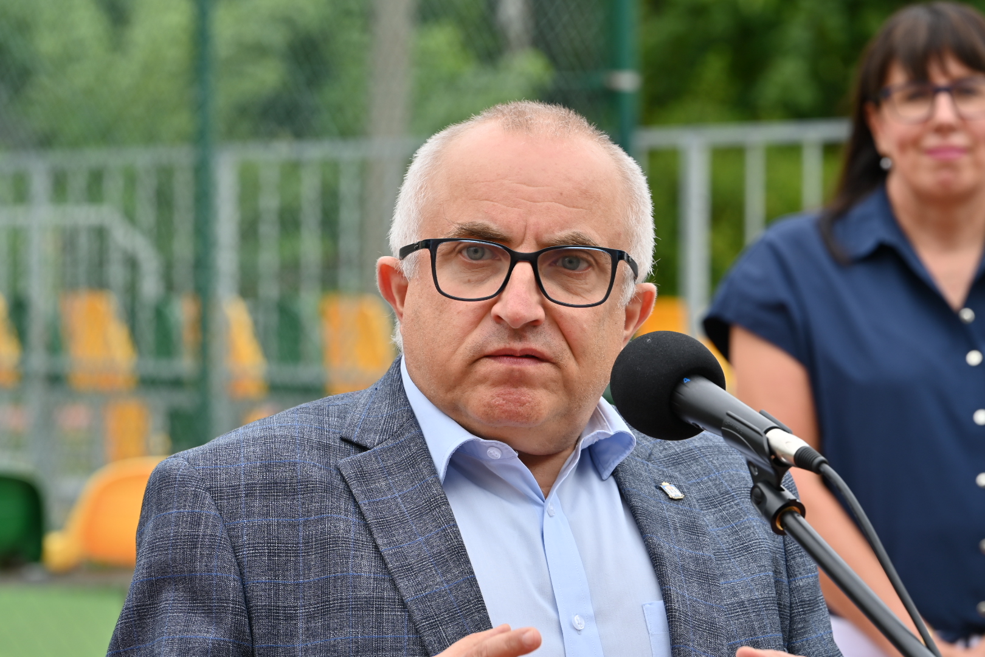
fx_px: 4925
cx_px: 492
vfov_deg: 7.6
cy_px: 328
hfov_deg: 11.4
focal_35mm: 180
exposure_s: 1/100
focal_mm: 180
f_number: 9
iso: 100
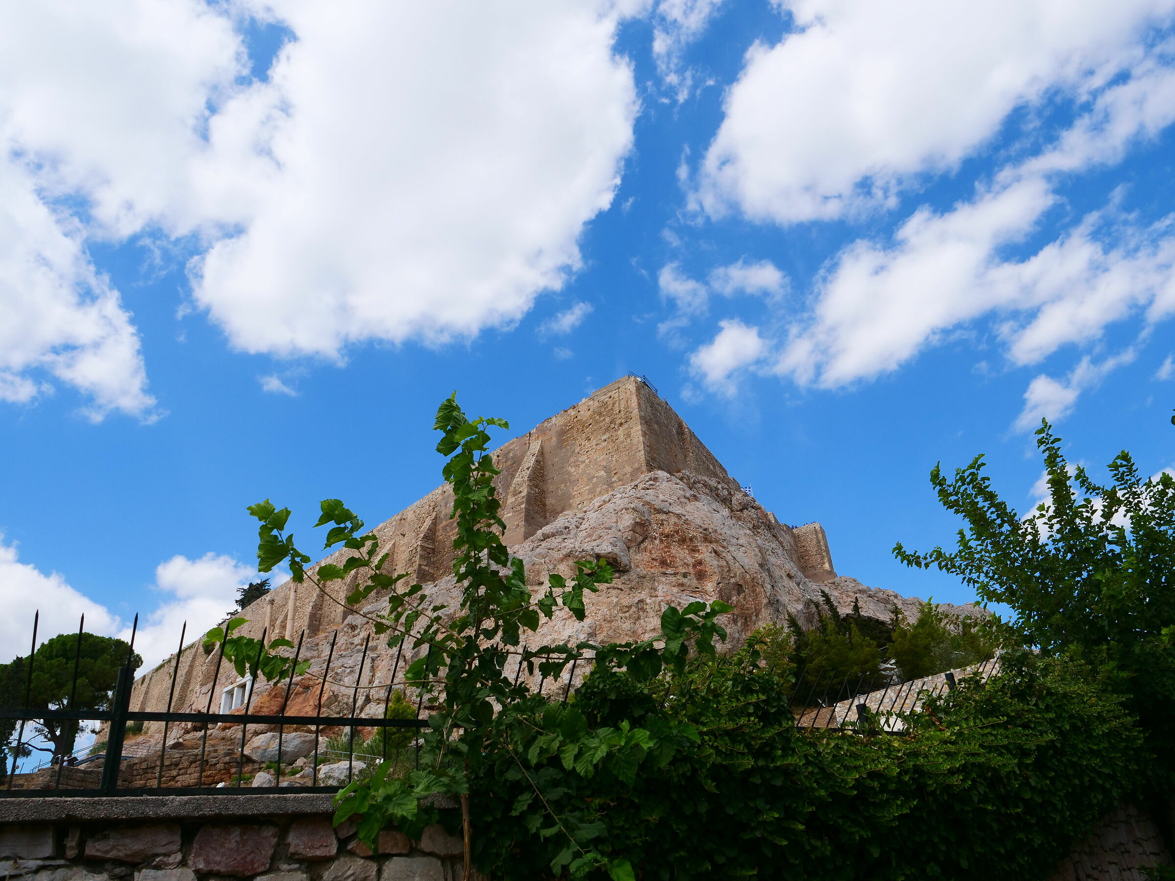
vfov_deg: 56.8
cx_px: 588
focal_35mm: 24
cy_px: 440
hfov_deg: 71.6
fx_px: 815
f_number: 7.1
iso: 200
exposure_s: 1/800
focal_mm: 12
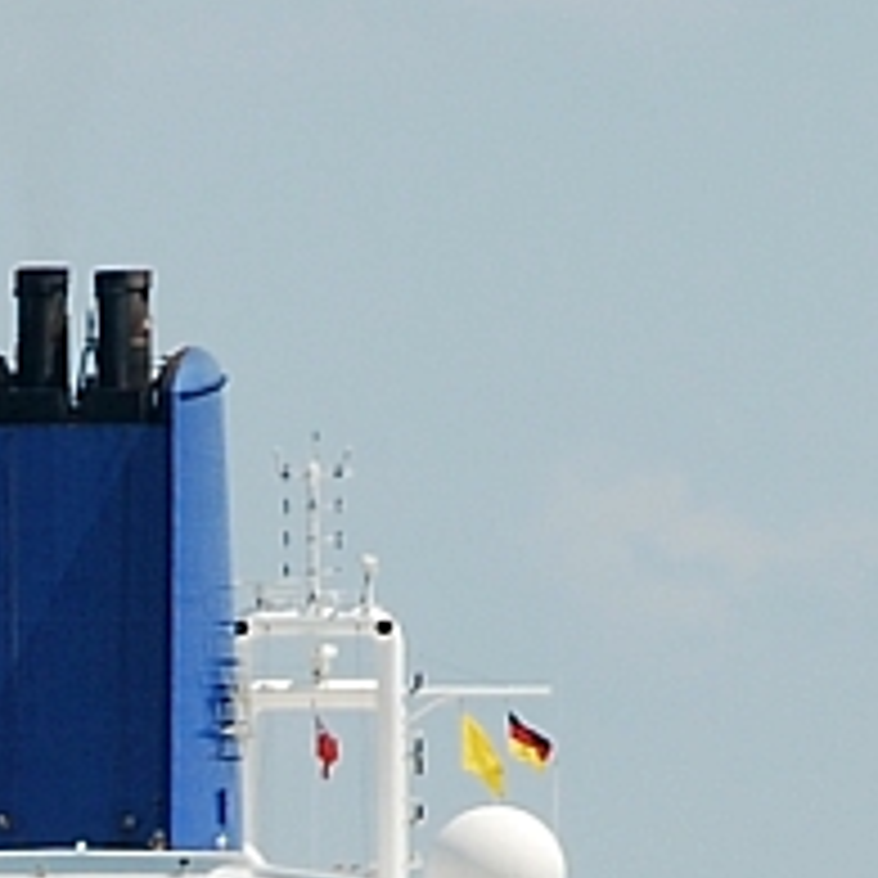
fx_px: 25919
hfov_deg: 1.9
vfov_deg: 1.9
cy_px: 1312
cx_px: -1031
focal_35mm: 903
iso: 125
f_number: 10
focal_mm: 135
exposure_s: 1/250
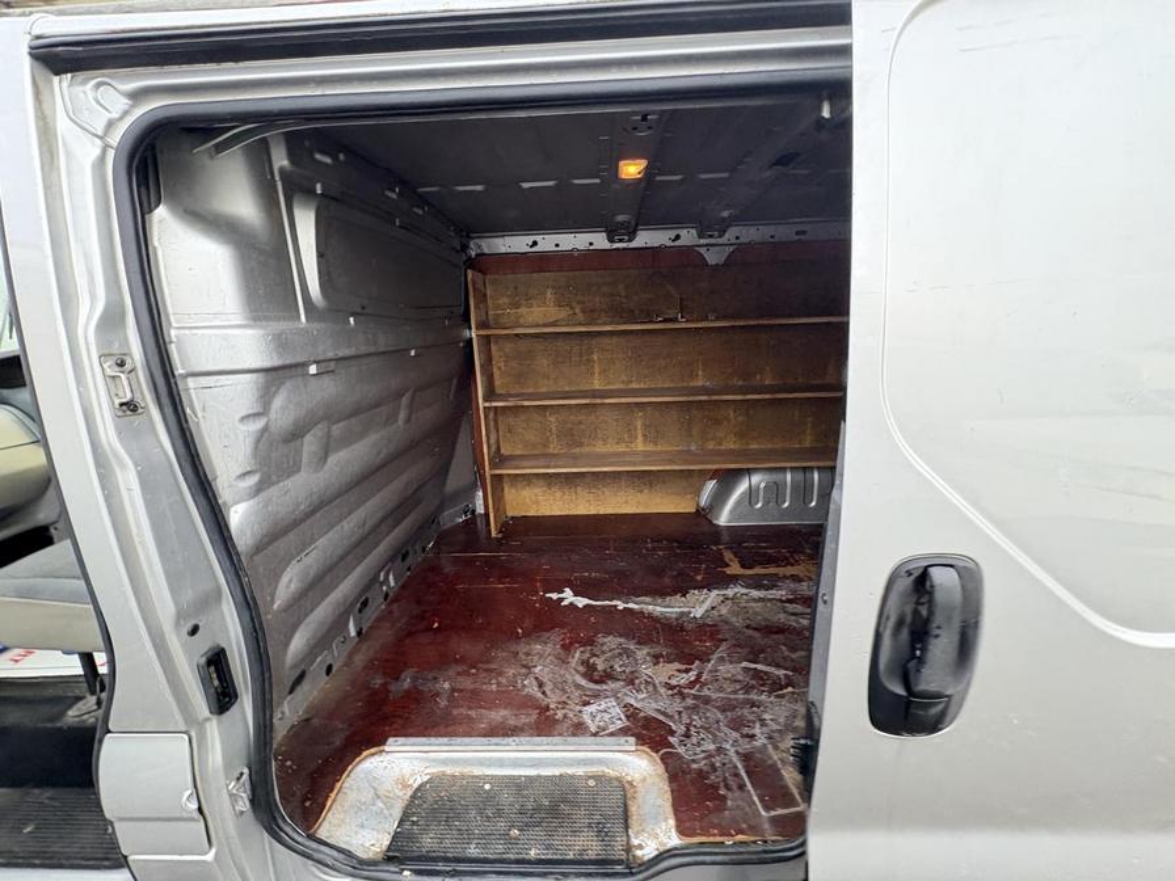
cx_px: 588
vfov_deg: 85.7
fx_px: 475
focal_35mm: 14
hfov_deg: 102.1
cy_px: 440
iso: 250
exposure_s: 1/60
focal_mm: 2.22
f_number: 2.2
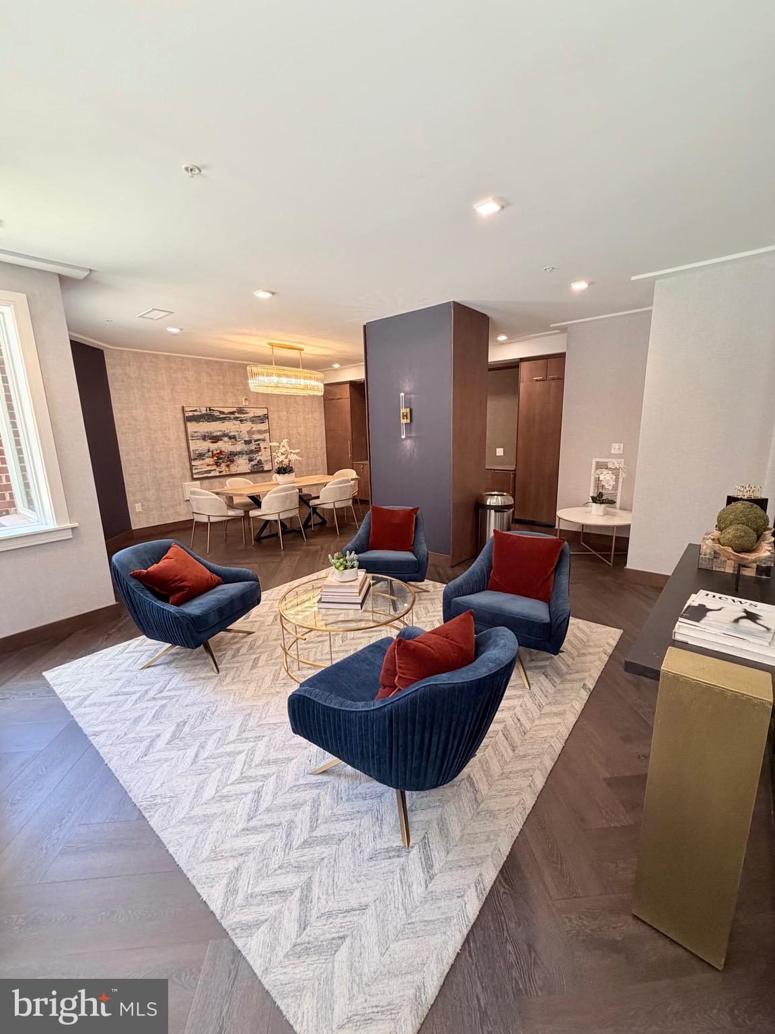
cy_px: 517
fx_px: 418
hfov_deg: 85.7
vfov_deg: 102.1
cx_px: 388
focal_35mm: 14
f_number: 2.2
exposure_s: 1/120
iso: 250
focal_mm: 2.22
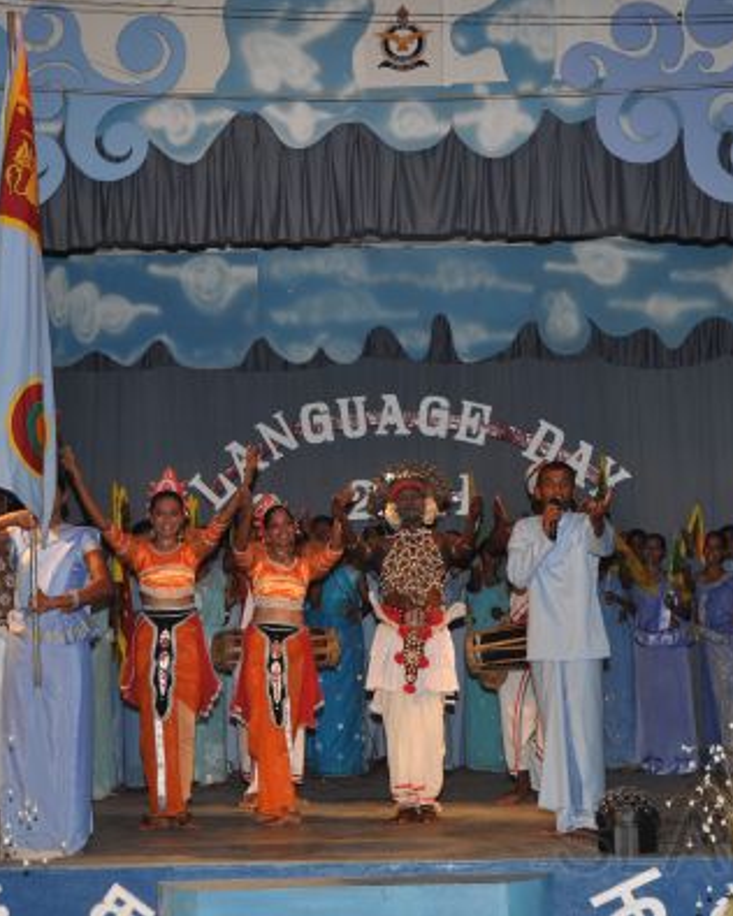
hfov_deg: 23.8
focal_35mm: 64
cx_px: 390
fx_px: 1736
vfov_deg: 29.6
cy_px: 457
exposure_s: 1/100
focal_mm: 30
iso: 200
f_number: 6.3
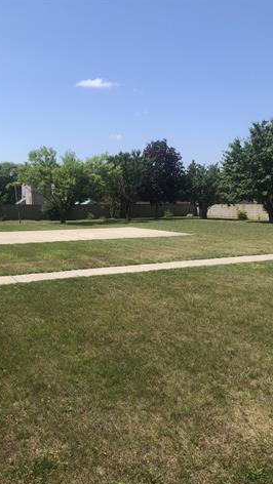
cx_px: 96
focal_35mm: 31
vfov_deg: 62.6
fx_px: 398
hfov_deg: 37.5
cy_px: 243
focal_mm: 4
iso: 20
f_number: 1.8
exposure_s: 1/1715
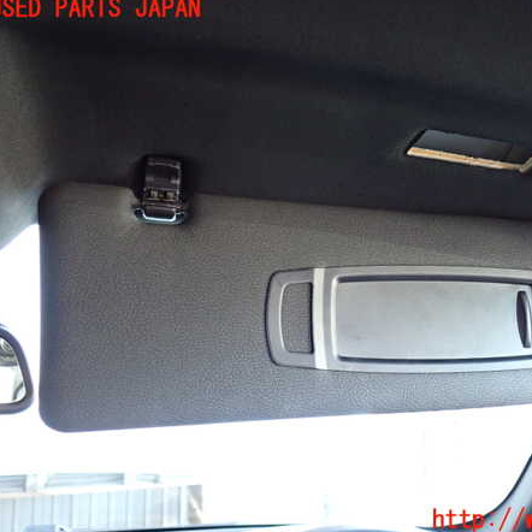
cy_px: 265
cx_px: 343
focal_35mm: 36
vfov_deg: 46.0
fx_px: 626
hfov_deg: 45.5
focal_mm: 5.4
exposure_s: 1/30
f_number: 2.3
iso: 500
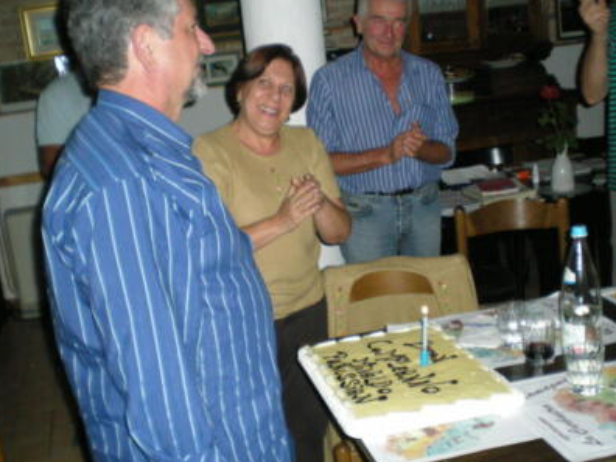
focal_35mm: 48
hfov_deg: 39.6
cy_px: 228
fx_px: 854
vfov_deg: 30.3
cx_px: 330
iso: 226
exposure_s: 1/60
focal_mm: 6.3
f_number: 3.1
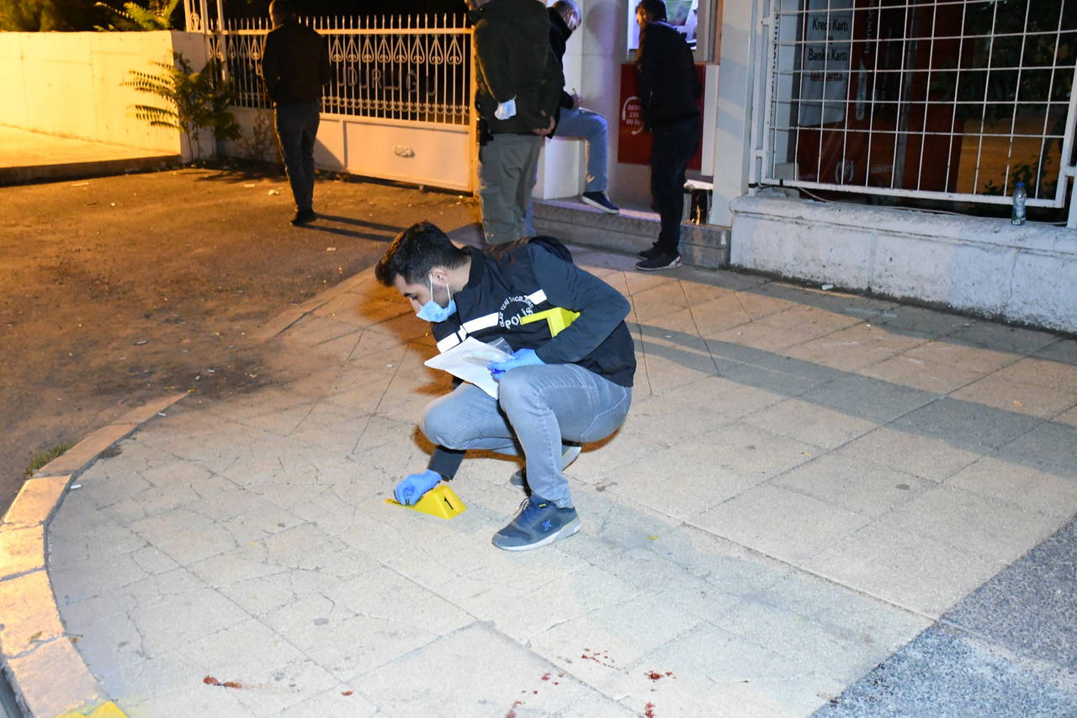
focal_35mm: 36
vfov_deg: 36.9
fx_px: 1077
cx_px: 538
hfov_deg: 53.1
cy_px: 359
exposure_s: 1/40
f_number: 3.8
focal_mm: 24
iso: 10000
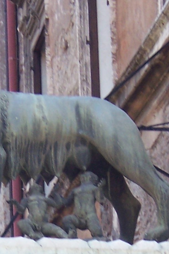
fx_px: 2515
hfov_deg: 3.8
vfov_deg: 5.8
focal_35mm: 357
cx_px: 53
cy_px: 226
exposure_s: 1/90
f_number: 4.9
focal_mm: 16.6
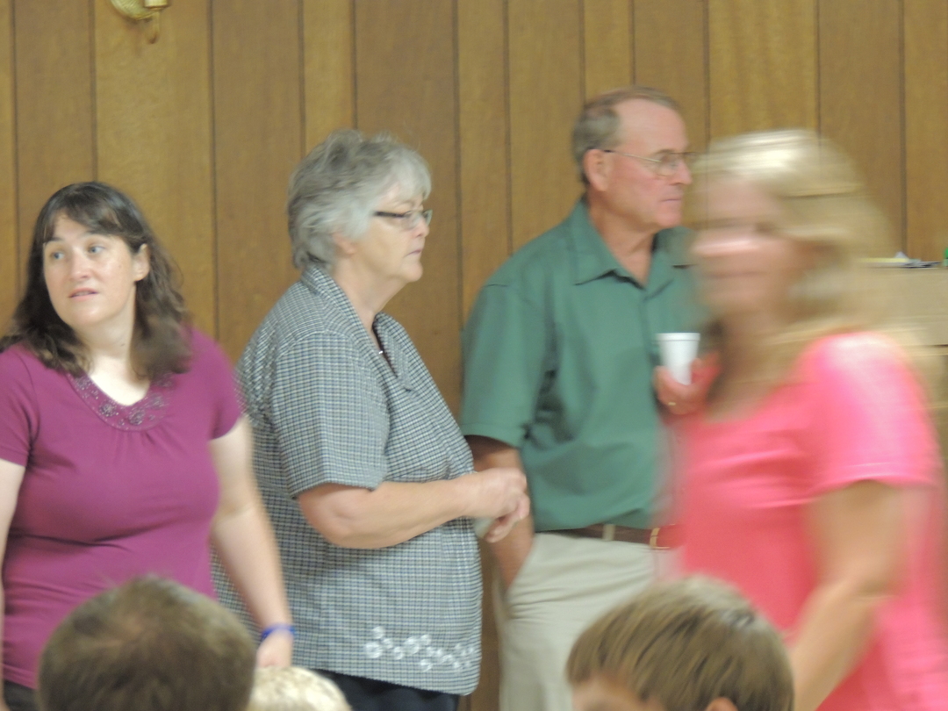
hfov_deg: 8.8
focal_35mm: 225
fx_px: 6162
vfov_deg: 6.6
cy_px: 356
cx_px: 474
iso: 800
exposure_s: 1/8
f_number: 4.6
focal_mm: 40.1
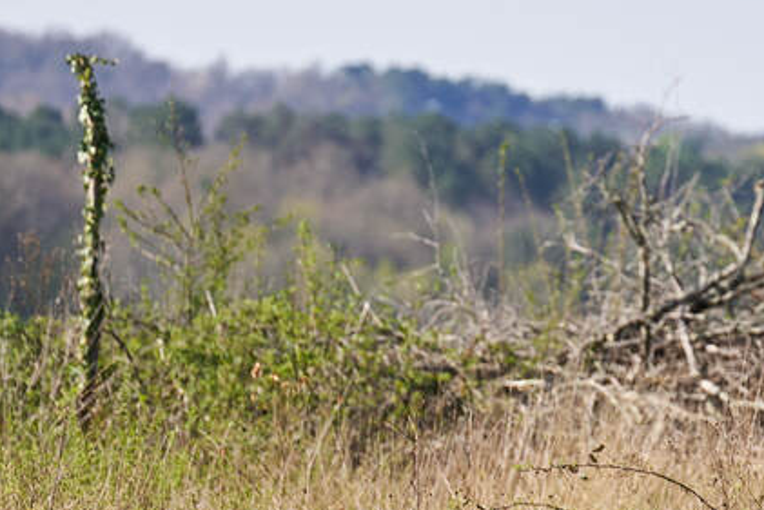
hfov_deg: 3.6
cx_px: 1013
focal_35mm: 570
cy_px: 321
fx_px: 12100
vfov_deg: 2.4
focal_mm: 200
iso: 250
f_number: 4
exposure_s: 1/2000
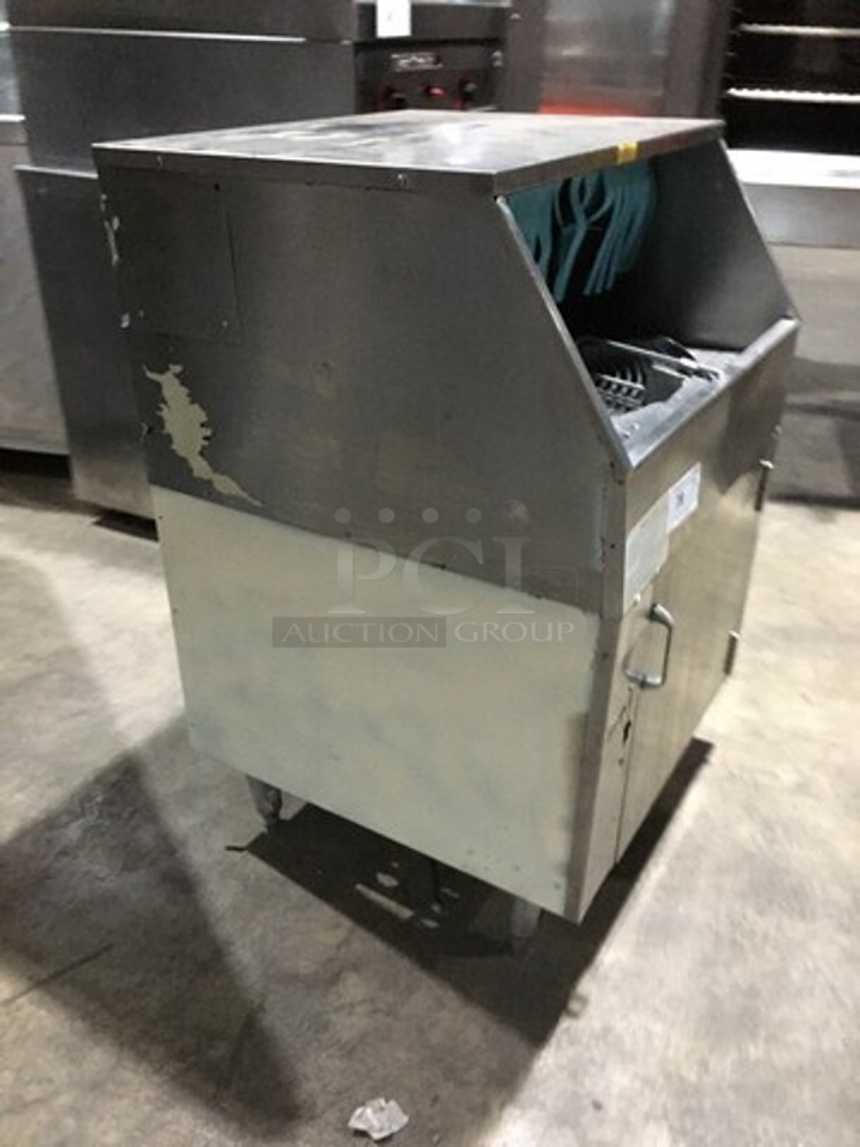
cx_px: 430
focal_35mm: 29
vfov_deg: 61.7
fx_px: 960
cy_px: 574
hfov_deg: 48.2
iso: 80
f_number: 2.2
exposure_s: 1/4
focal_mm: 4.15
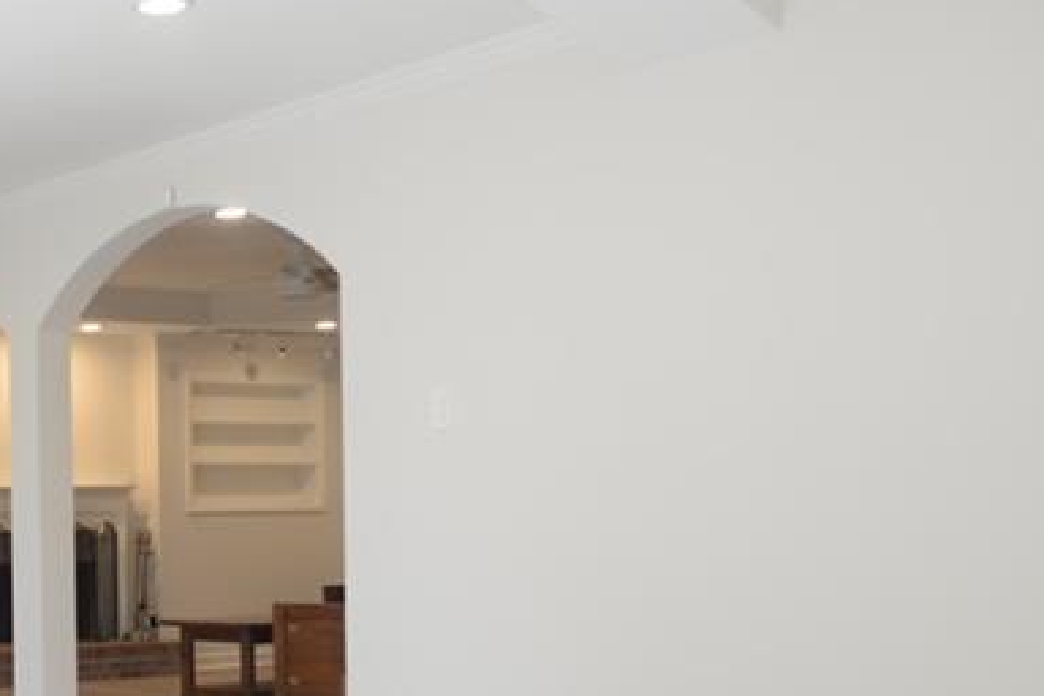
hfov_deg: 29.1
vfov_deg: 21.0
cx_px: -33
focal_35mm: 64
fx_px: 1856
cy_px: 548
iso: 400
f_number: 4.5
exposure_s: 1/80
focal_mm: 24
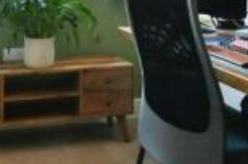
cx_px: 109
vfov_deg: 20.8
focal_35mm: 64
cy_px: 20
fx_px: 440
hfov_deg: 31.4
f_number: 8
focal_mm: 10
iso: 640
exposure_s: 1/10
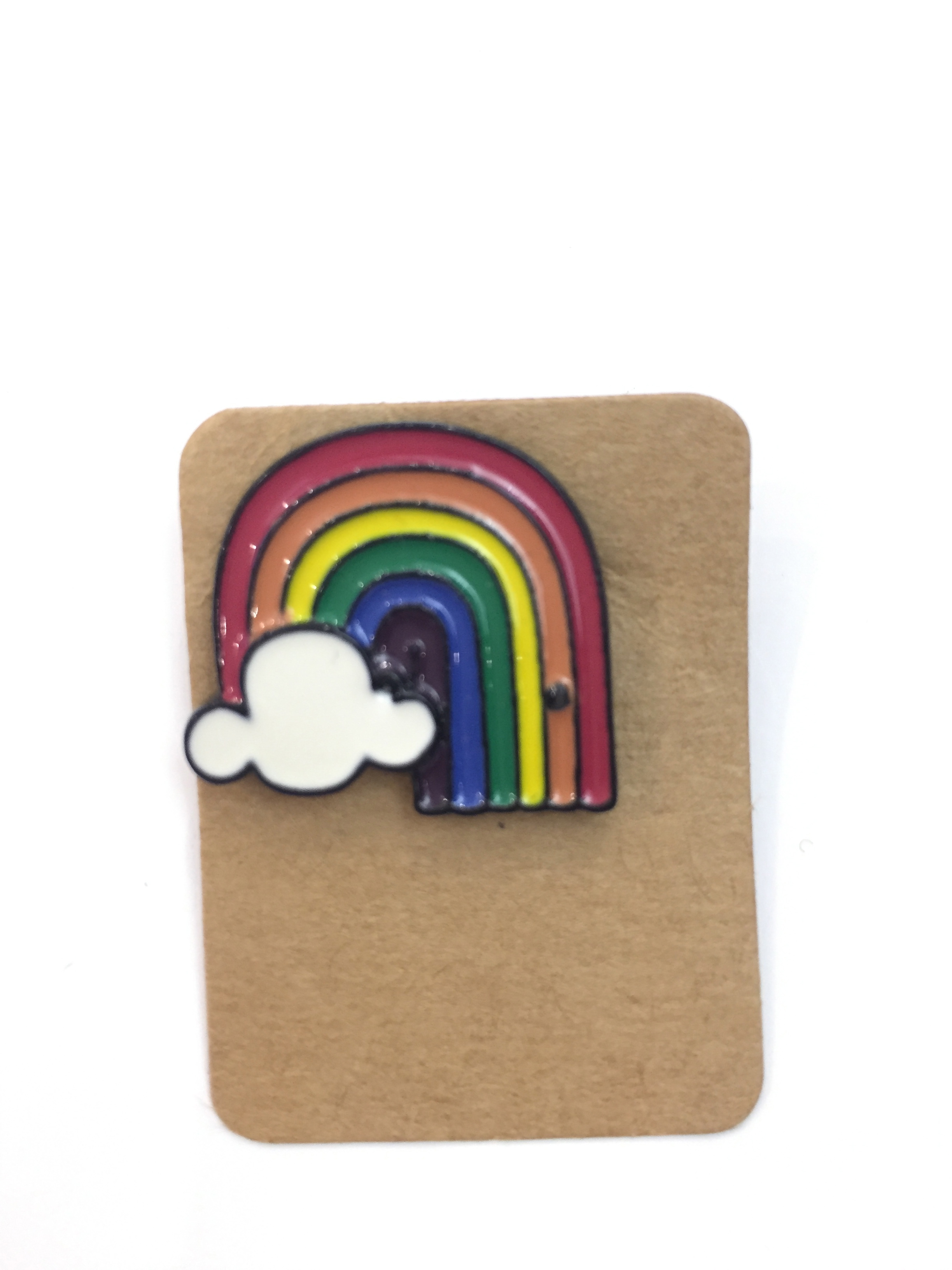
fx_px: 1063
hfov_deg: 48.2
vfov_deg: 61.7
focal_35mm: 29
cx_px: 476
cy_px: 635
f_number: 2.2
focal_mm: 4.15
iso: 200
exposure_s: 1/33
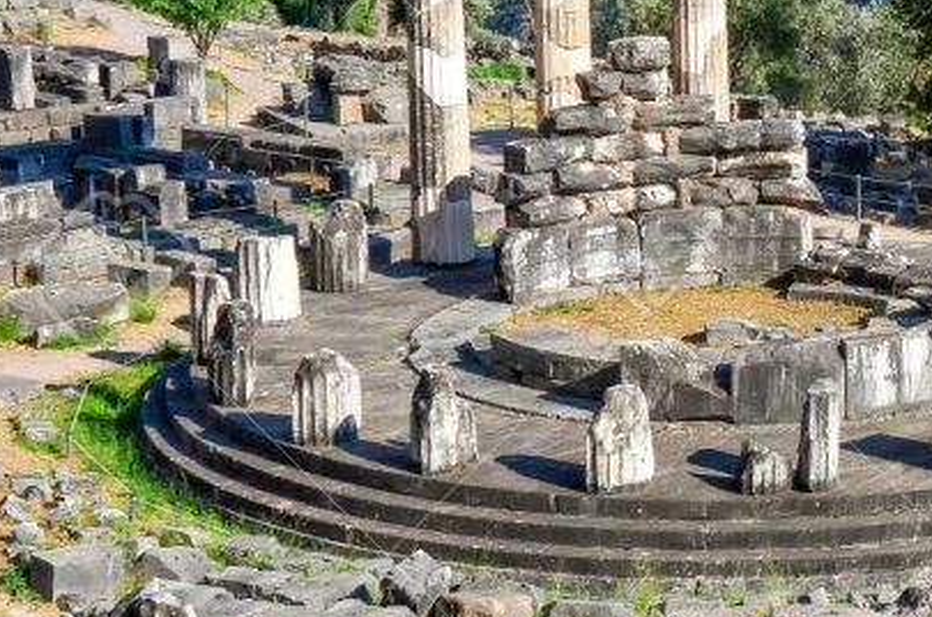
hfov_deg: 15.6
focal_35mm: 129
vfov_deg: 10.6
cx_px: 948
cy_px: 205
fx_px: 3332
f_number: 8
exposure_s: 1/250
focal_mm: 40
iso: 400
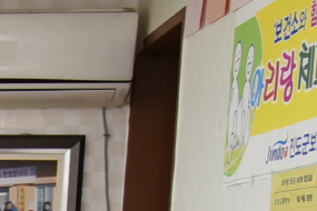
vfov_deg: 7.3
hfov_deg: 9.7
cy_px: 518
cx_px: -544
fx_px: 1558
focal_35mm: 177
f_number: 4
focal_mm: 24
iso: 800
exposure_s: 1/125
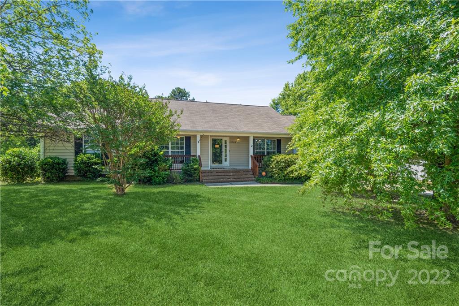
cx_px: 230
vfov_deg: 73.8
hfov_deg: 96.7
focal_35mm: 16
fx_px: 204
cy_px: 153
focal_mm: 16
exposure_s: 1/80
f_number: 10
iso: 200
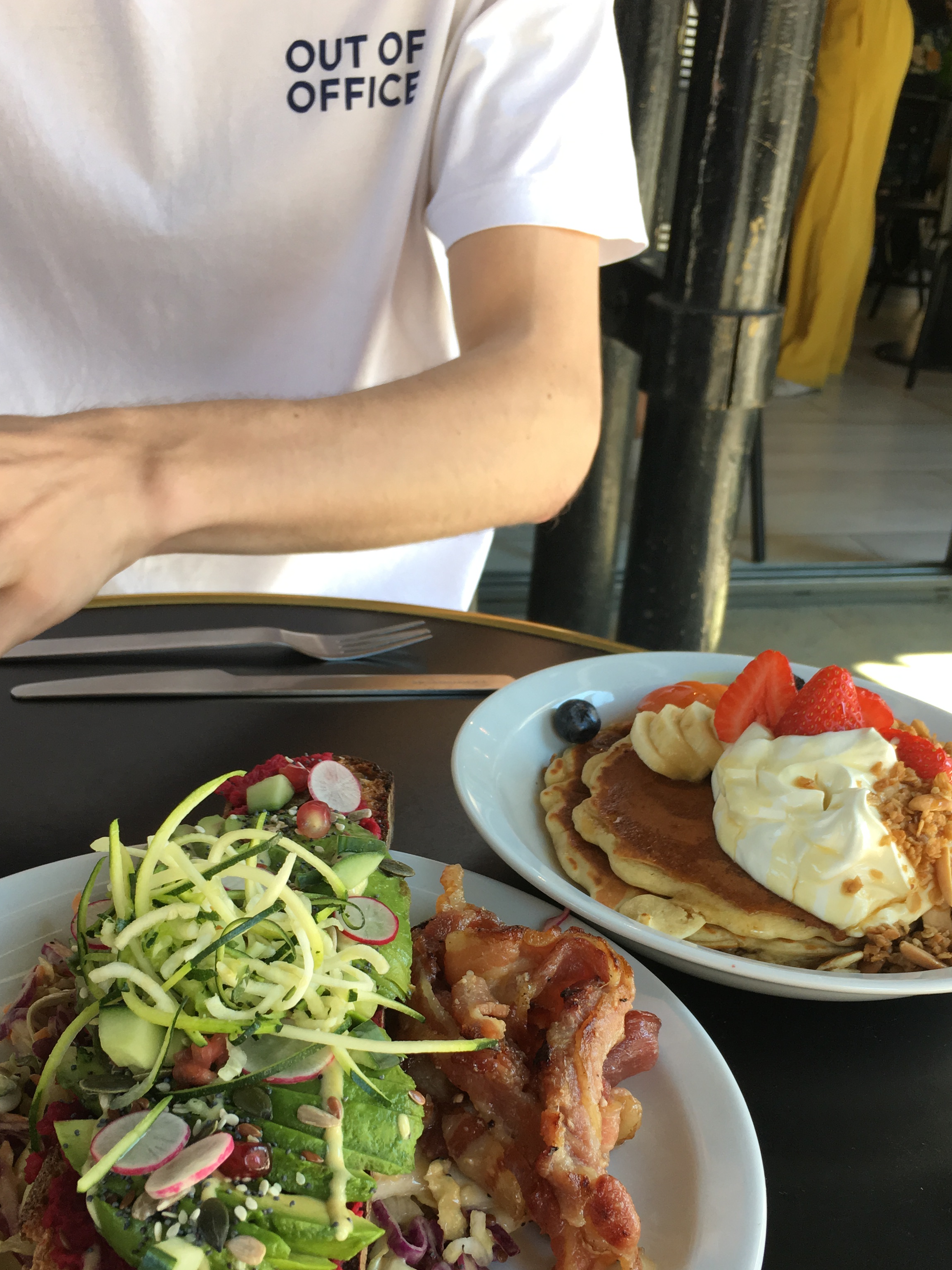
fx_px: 1393
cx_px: 506
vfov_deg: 48.6
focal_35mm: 38
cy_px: 777
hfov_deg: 37.7
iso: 40
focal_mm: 4.15
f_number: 2.2
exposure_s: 1/100
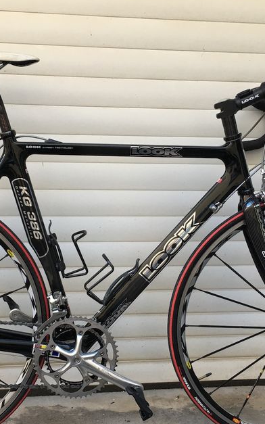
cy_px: 244
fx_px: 566
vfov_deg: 40.9
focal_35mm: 49
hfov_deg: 26.2
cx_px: 95
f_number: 2.2
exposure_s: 1/33
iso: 32
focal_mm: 4.15
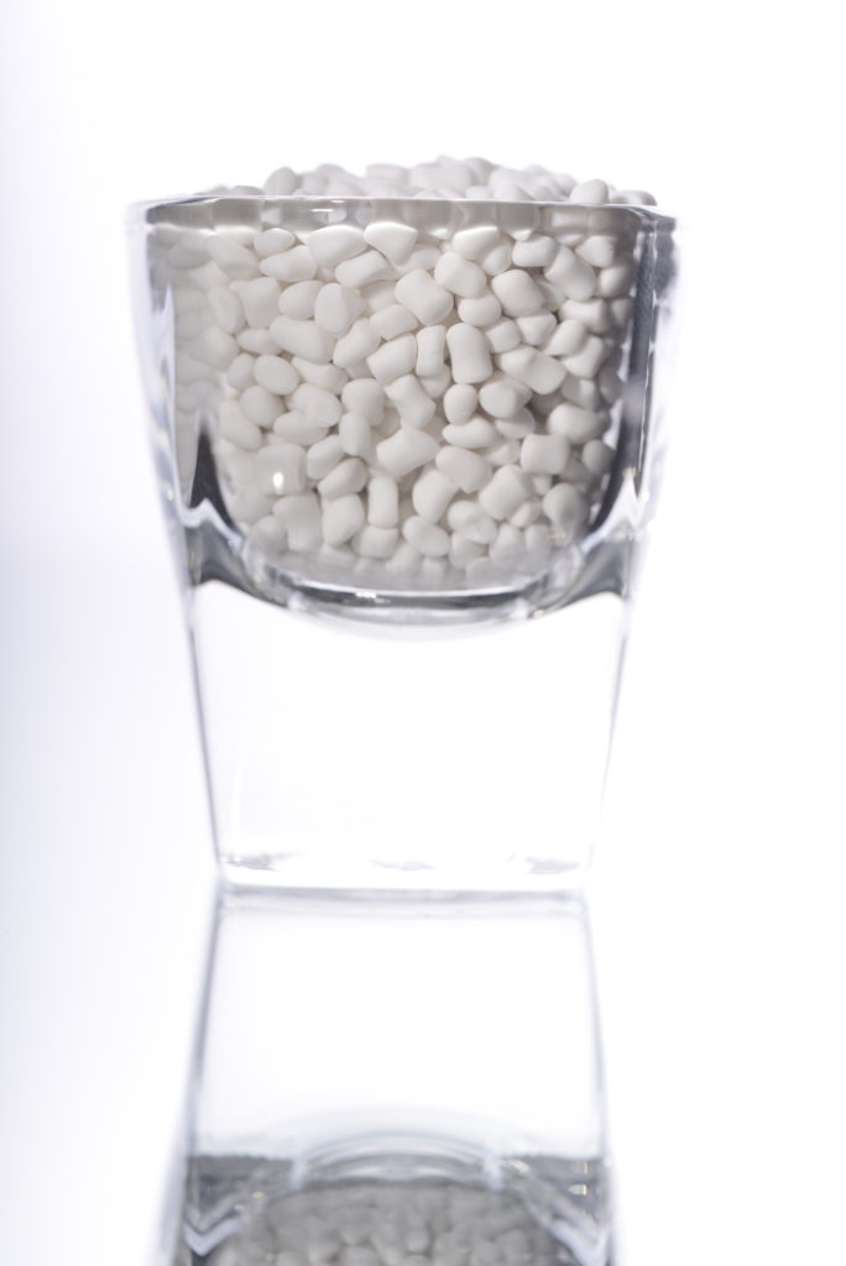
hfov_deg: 22.7
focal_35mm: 60
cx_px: 423
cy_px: 633
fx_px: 2112
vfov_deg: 33.4
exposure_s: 1/160
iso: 200
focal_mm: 60
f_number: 8
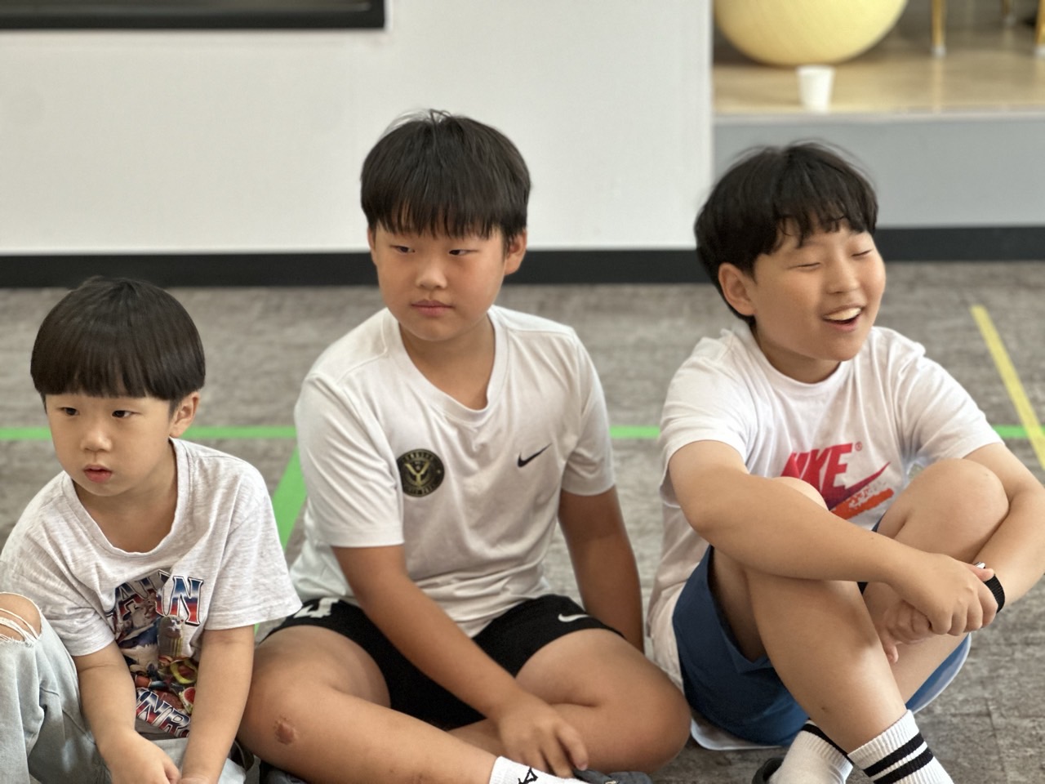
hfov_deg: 25.3
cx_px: 522
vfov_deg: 19.1
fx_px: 2325
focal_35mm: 77
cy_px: 392
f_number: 2.8
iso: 400
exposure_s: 1/30
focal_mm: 9
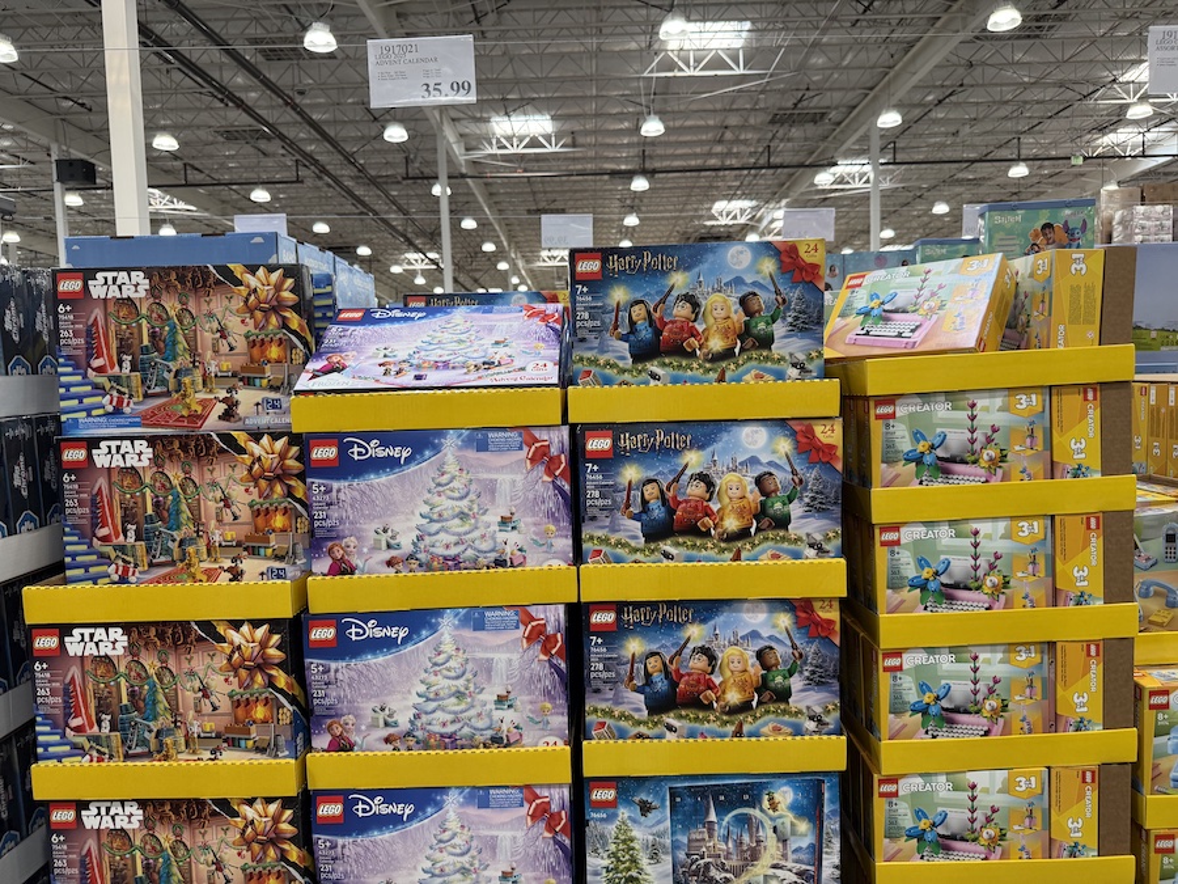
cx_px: 589
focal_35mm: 24
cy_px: 442
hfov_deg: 71.6
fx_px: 817
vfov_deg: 56.8
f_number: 1.78
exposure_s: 1/120
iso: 160
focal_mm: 6.76
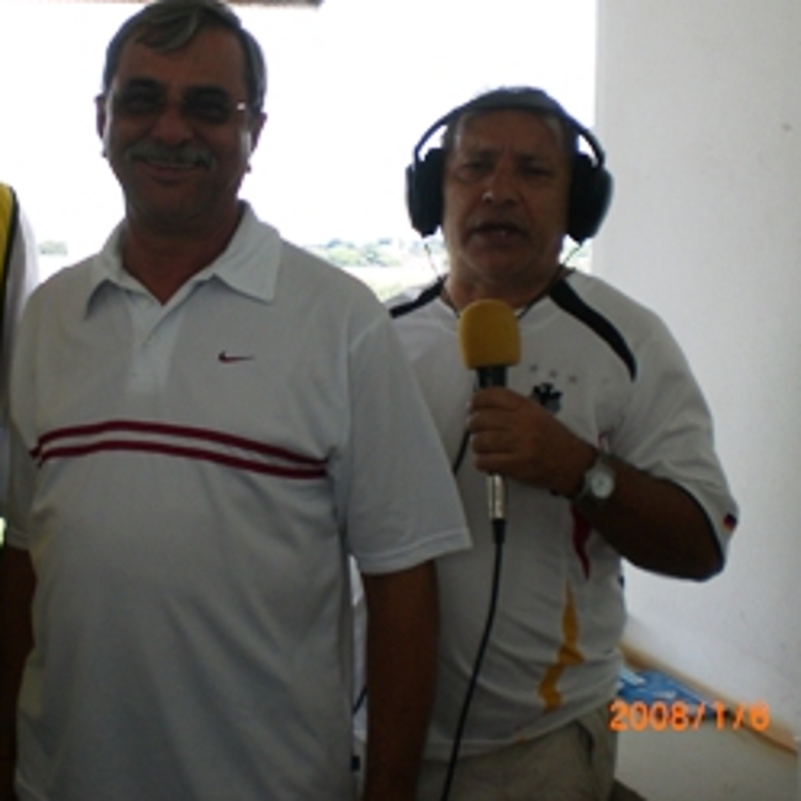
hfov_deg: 31.1
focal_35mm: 54
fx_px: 1414
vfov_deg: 31.6
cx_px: 203
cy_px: 331
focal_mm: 6.3
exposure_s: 1/200
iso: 50
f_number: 3.1
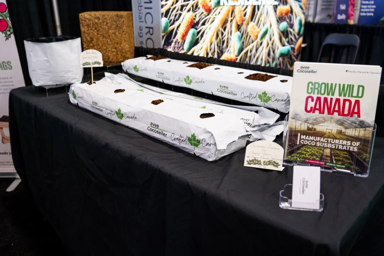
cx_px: 192
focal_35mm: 29
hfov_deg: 63.7
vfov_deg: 45.0
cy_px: 128
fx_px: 309
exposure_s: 1/125
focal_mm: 29
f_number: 3.5
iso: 1250
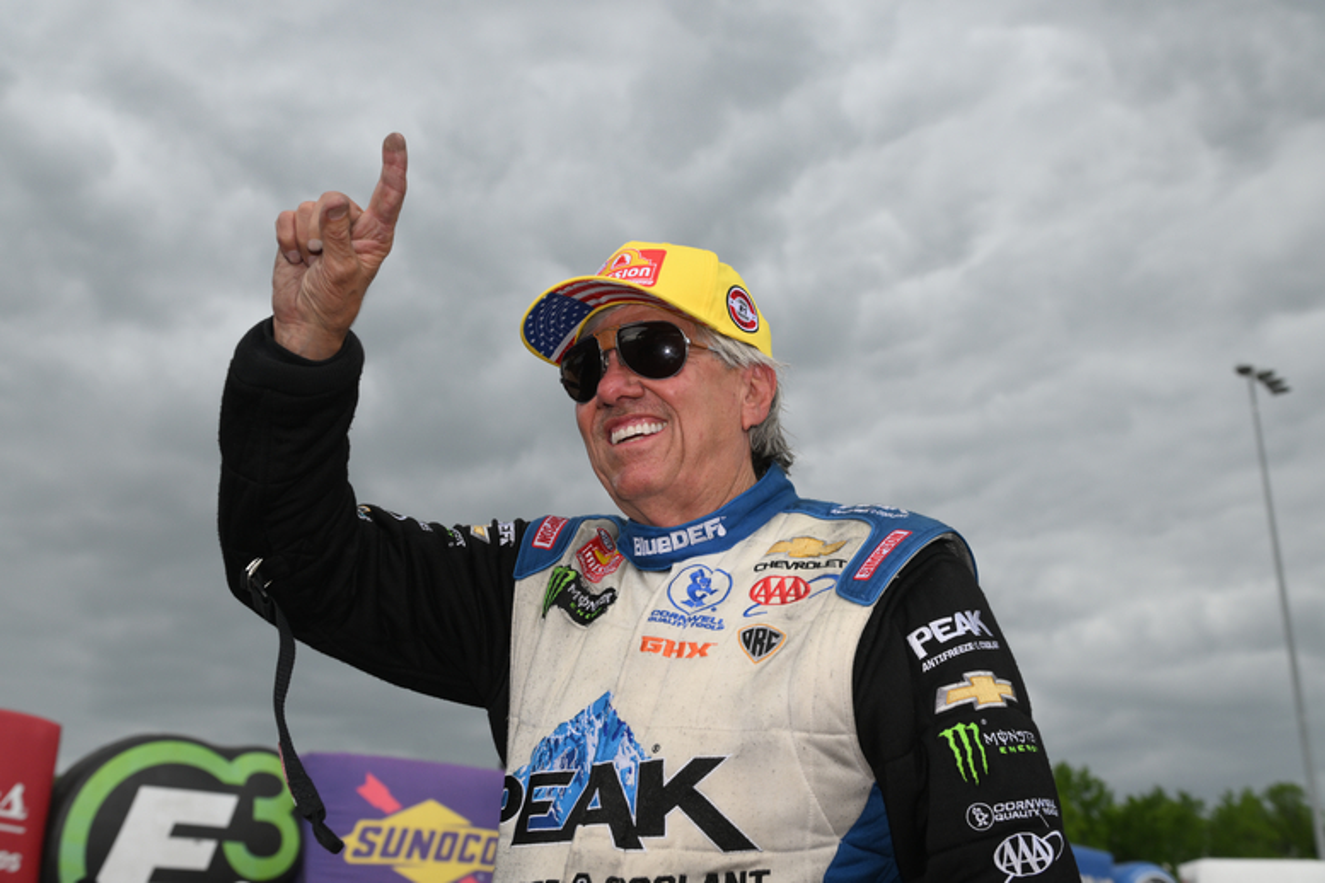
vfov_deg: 35.1
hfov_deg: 50.7
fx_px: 1399
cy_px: 442
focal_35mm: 38
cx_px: 662
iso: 640
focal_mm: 38
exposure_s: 1/1250
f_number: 4.5
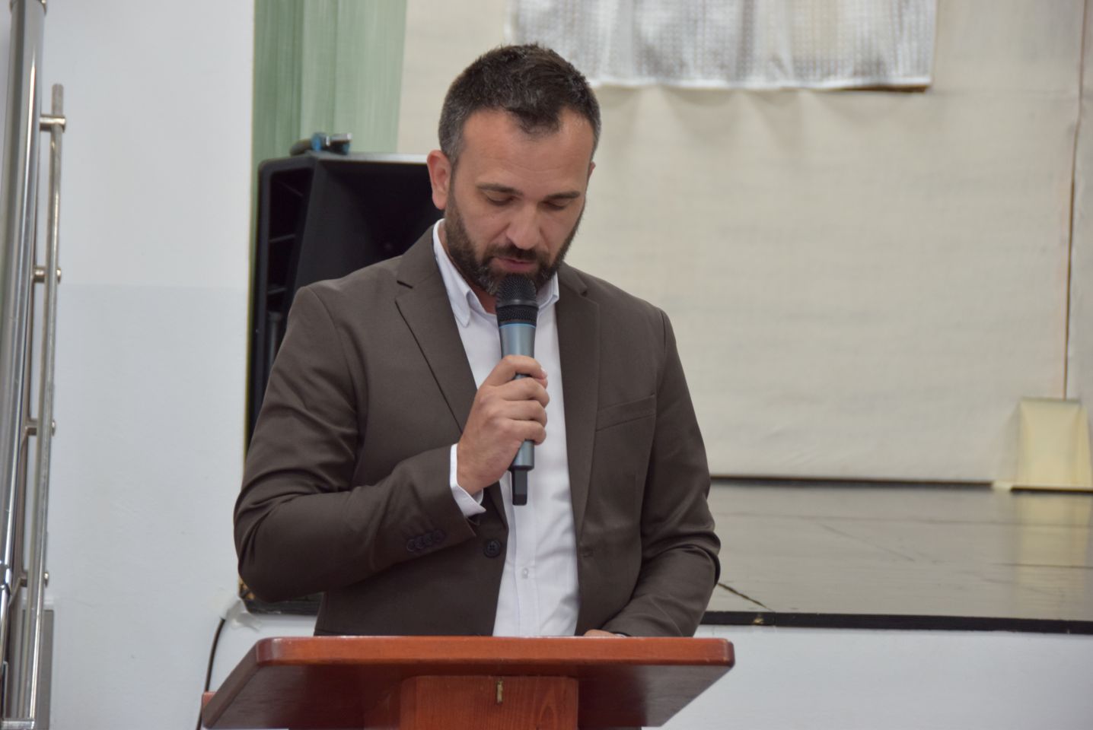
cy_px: 365
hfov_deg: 14.4
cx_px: 546
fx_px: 4330
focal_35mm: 142
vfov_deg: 9.6
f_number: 5.3
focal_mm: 95
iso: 800
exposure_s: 1/60
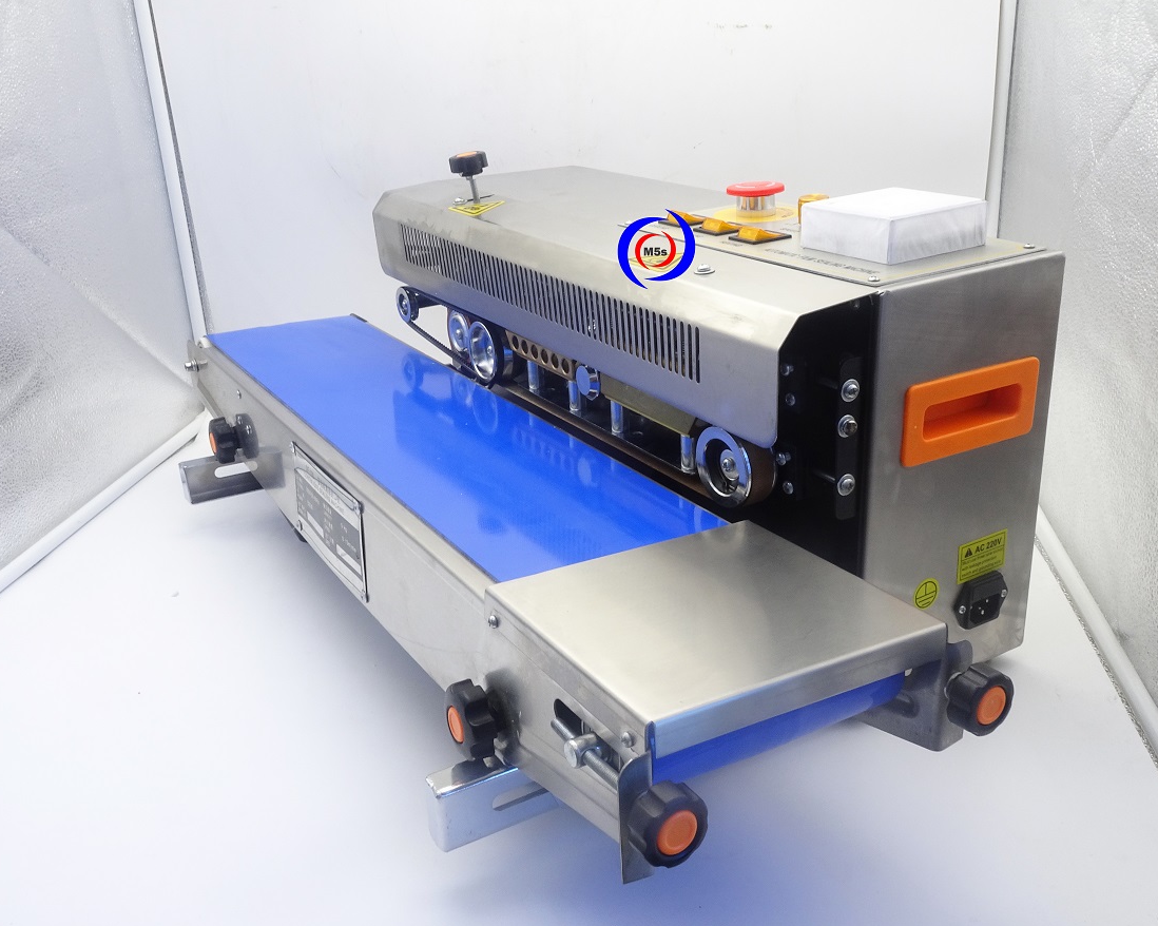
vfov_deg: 45.8
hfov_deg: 55.7
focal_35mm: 32
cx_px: 602
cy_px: 468
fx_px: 1097
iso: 100
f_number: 7.1
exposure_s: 1/8
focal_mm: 5.09
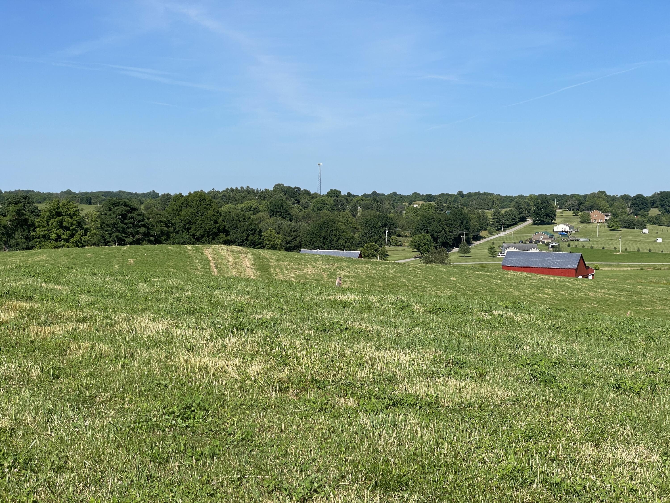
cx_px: 335
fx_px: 1006
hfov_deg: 36.8
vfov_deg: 28.0
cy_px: 252
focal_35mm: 52
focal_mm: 6
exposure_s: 1/1996
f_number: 2
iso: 25
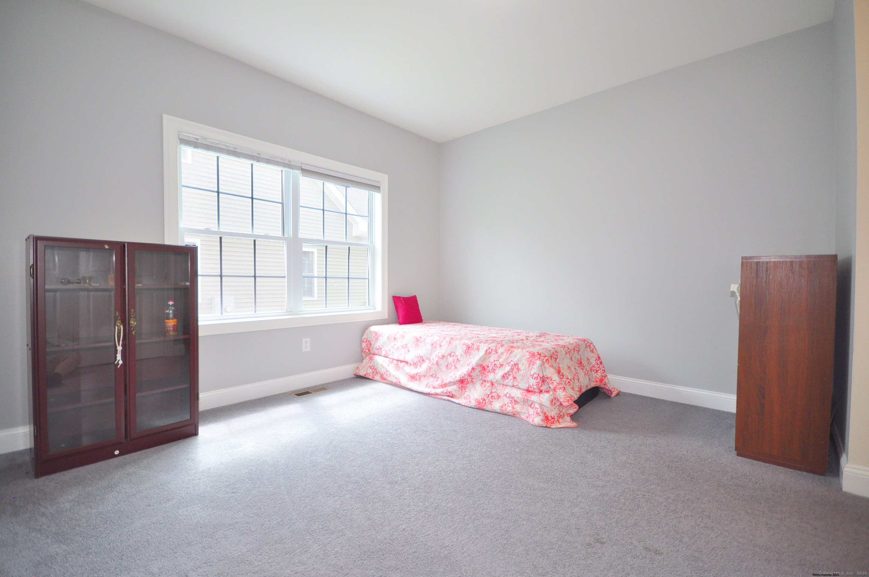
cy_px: 288
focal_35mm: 15
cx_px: 434
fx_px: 362
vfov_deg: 77.2
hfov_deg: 100.5
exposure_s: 1/100
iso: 640
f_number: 4
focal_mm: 10
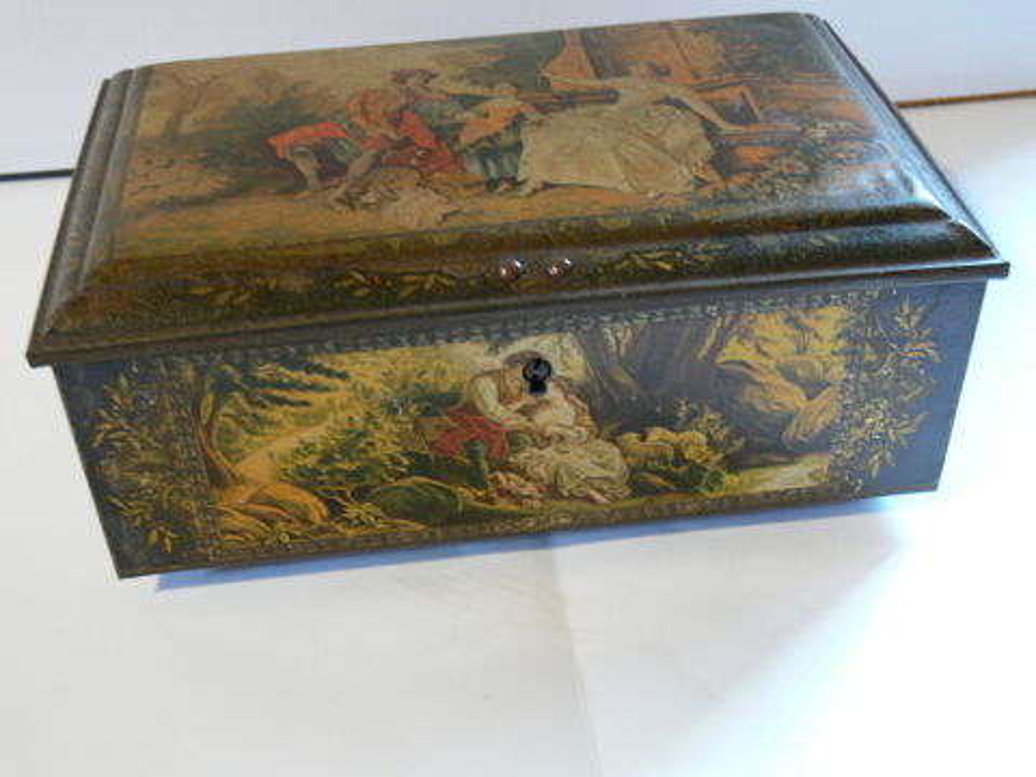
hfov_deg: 43.9
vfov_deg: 33.6
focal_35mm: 43
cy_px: 388
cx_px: 518
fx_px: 1287
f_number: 2.8
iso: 200
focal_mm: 8.9
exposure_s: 1/8
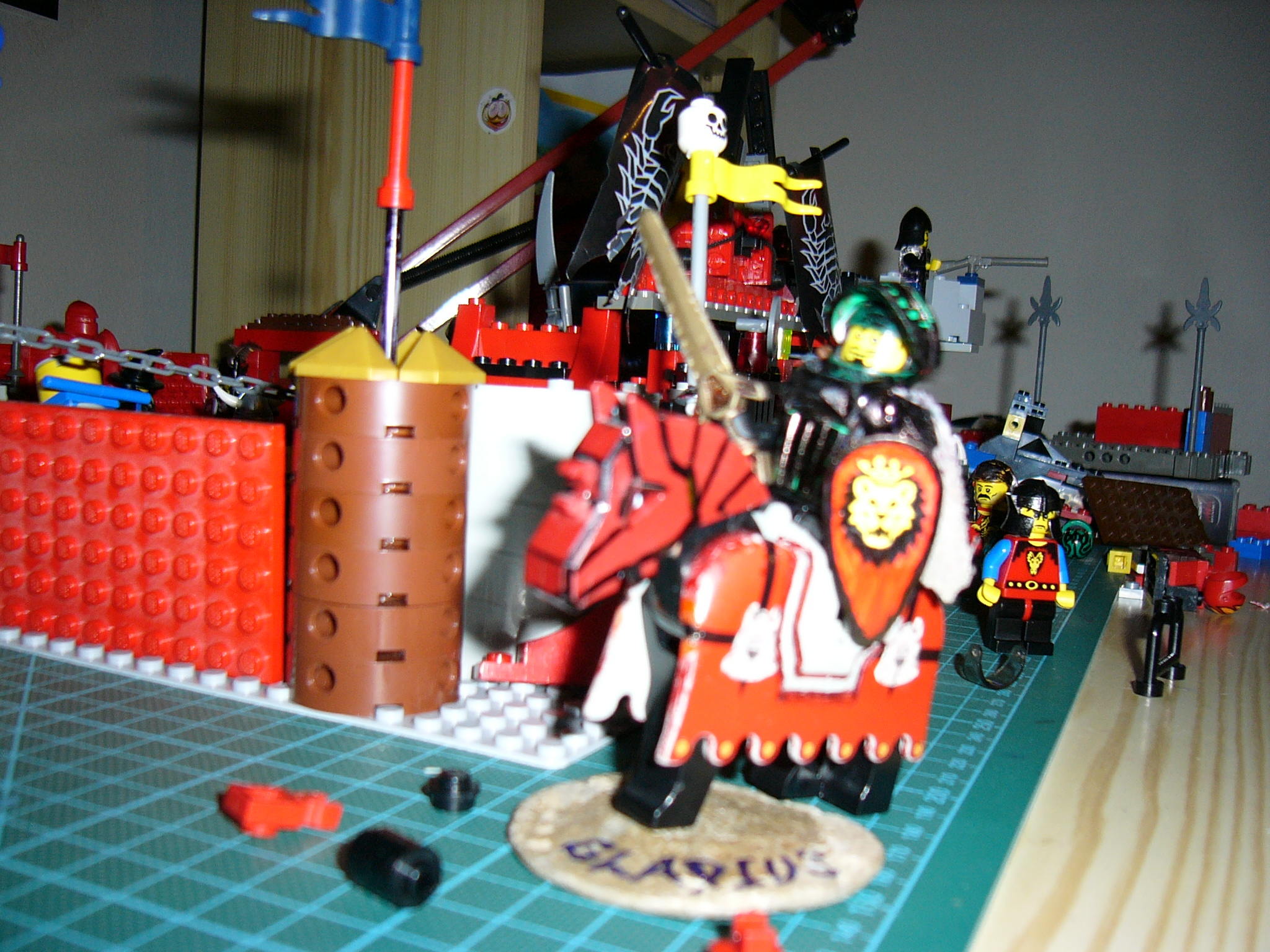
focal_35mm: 35
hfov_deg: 52.6
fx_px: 1284
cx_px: 635
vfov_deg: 40.7
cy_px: 476
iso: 100
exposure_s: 1/60
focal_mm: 5.8
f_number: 2.8
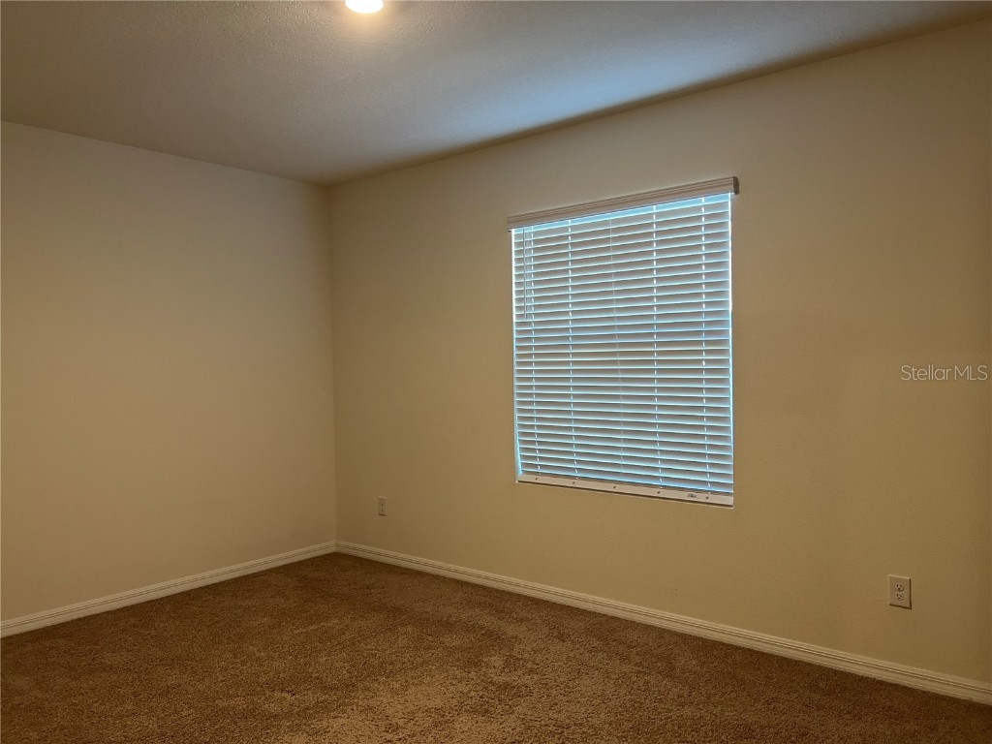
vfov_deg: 53.1
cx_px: 496
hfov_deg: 67.3
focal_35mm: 26
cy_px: 372
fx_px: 745
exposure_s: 1/60
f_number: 1.5
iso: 160
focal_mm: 5.7
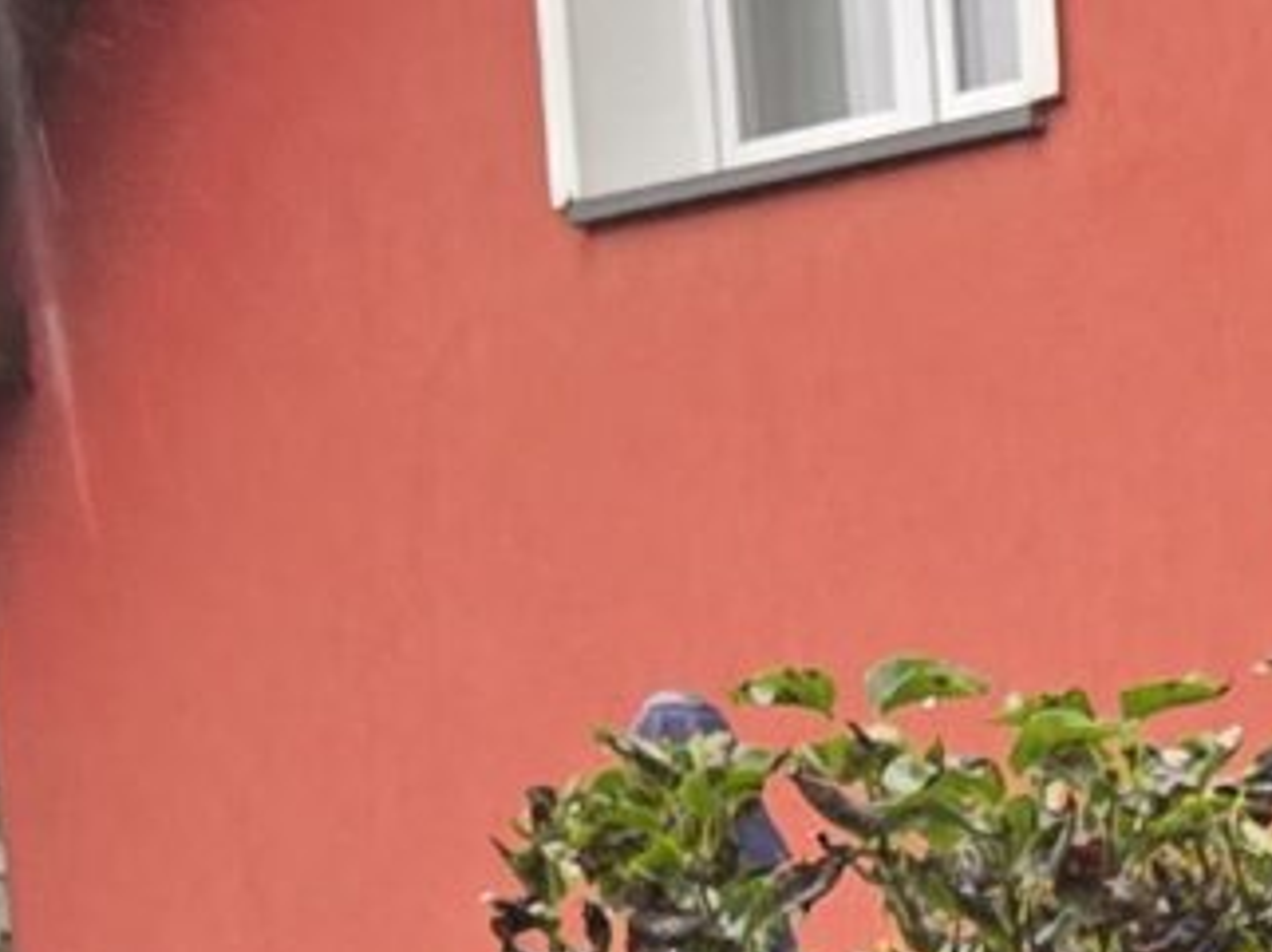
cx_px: 3520
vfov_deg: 6.5
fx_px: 6720
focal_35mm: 183
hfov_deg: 9.2
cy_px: 3788
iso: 40
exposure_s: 1/180
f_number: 1.7
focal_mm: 6.3
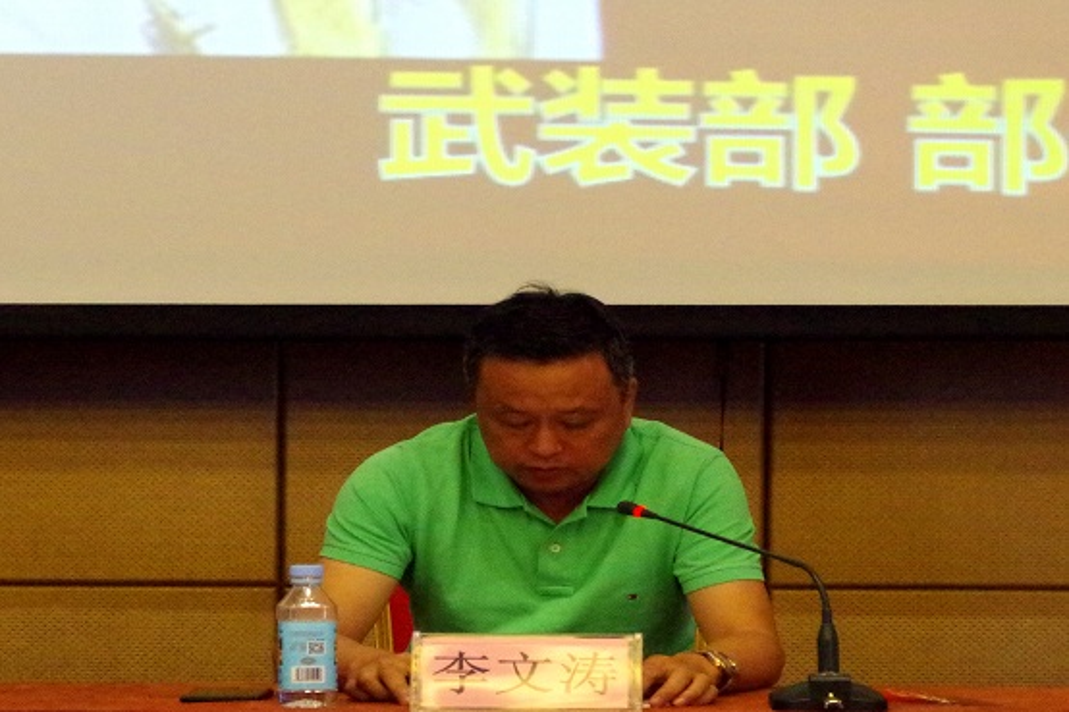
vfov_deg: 16.6
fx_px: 2434
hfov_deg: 24.8
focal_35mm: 82
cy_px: 356
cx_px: 534
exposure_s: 1/100
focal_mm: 55
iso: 6400
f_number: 9
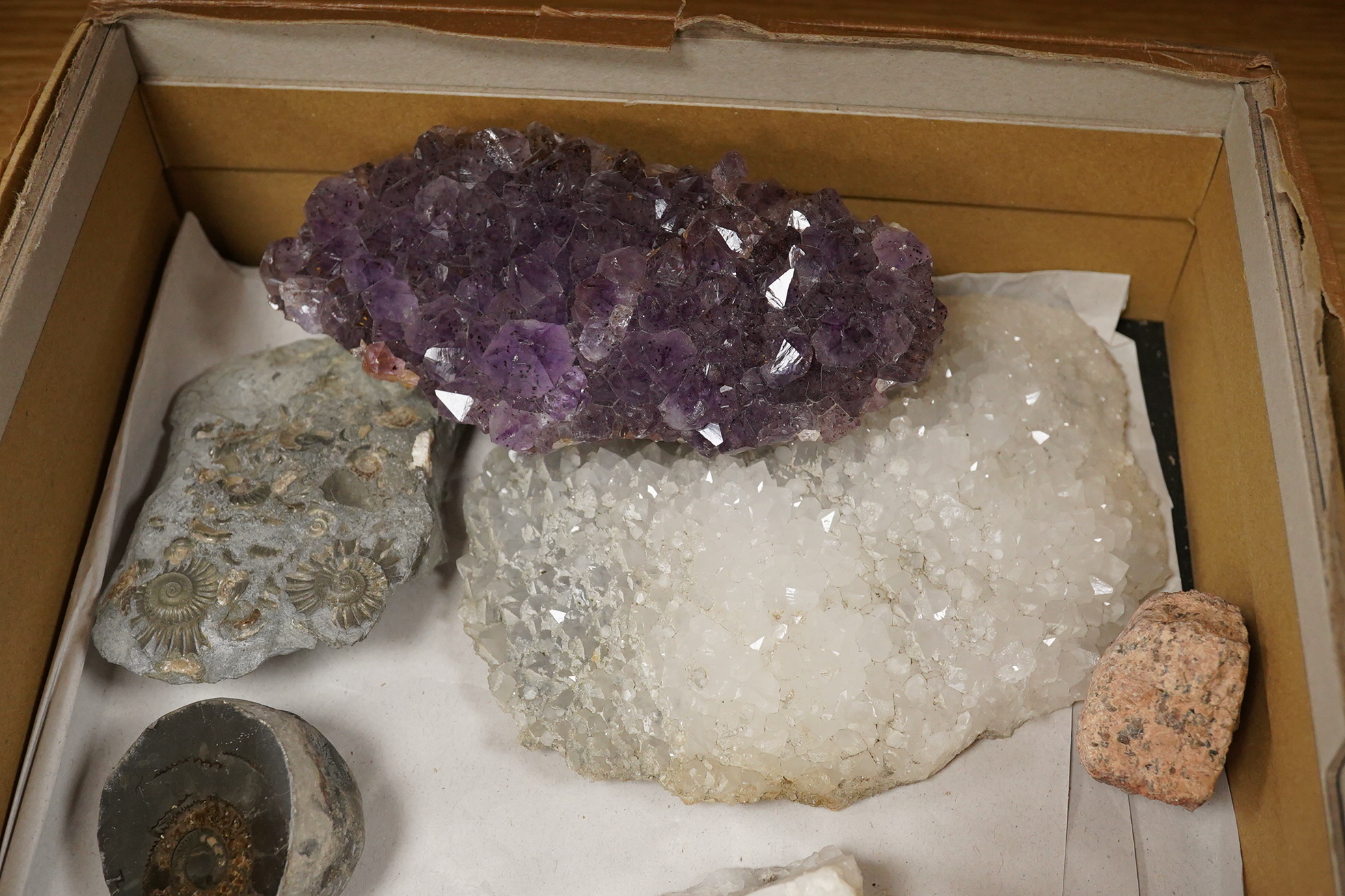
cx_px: 672
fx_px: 1681
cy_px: 448
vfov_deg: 29.9
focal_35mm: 45
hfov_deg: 43.6
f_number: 9
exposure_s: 1/125
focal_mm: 30
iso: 2500
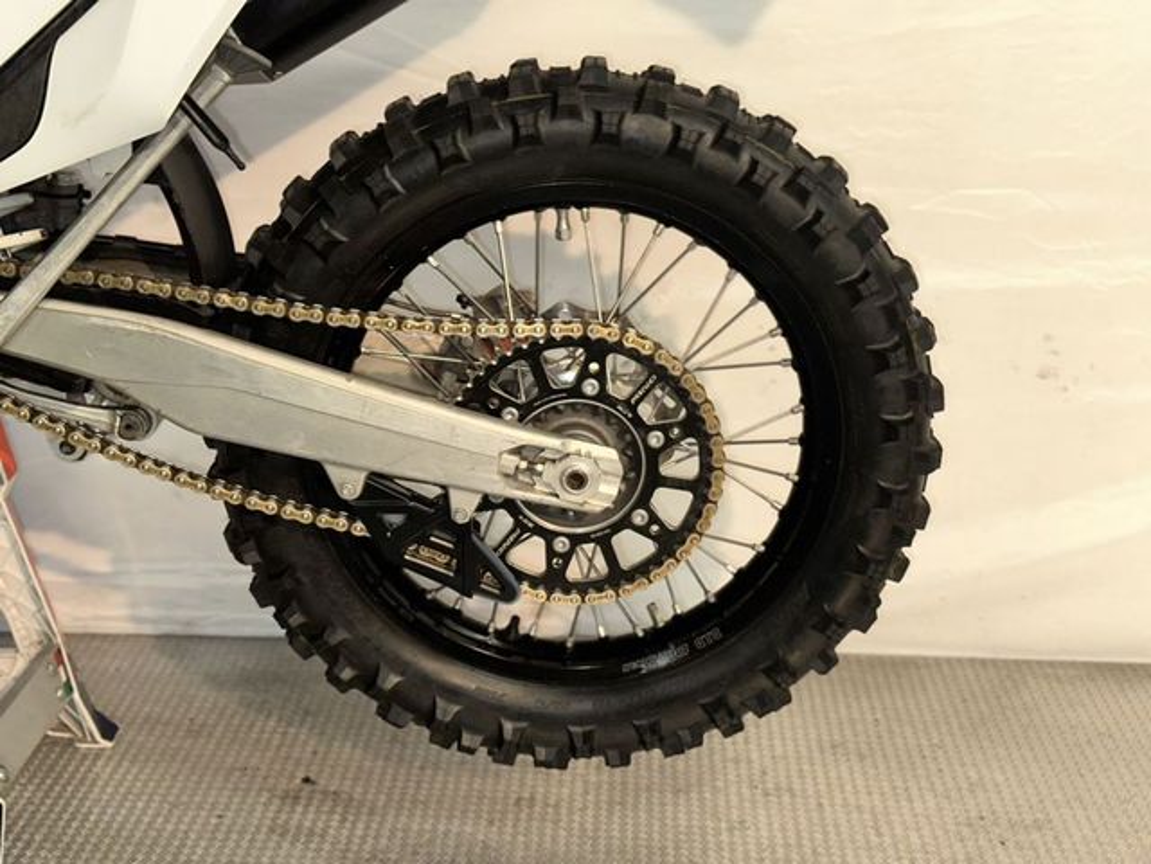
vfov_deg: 30.3
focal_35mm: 48
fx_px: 1596
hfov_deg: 39.7
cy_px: 432
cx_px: 576
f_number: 1.78
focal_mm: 6.86
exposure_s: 1/17
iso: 50
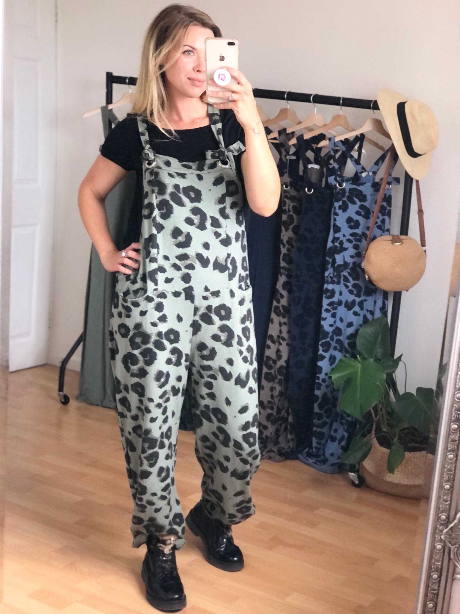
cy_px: 307
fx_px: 1010
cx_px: 230
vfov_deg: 33.8
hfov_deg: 25.7
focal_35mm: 57
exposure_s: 1/30
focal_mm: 6.6
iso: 64
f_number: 2.8
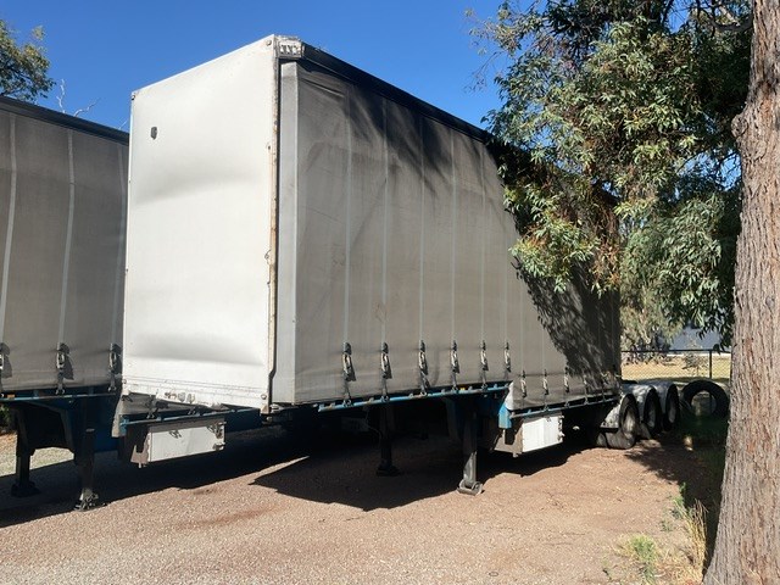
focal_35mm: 29
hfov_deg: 61.7
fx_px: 653
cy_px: 292
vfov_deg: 48.2
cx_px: 390
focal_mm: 3
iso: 16
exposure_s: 1/1984
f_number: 1.8
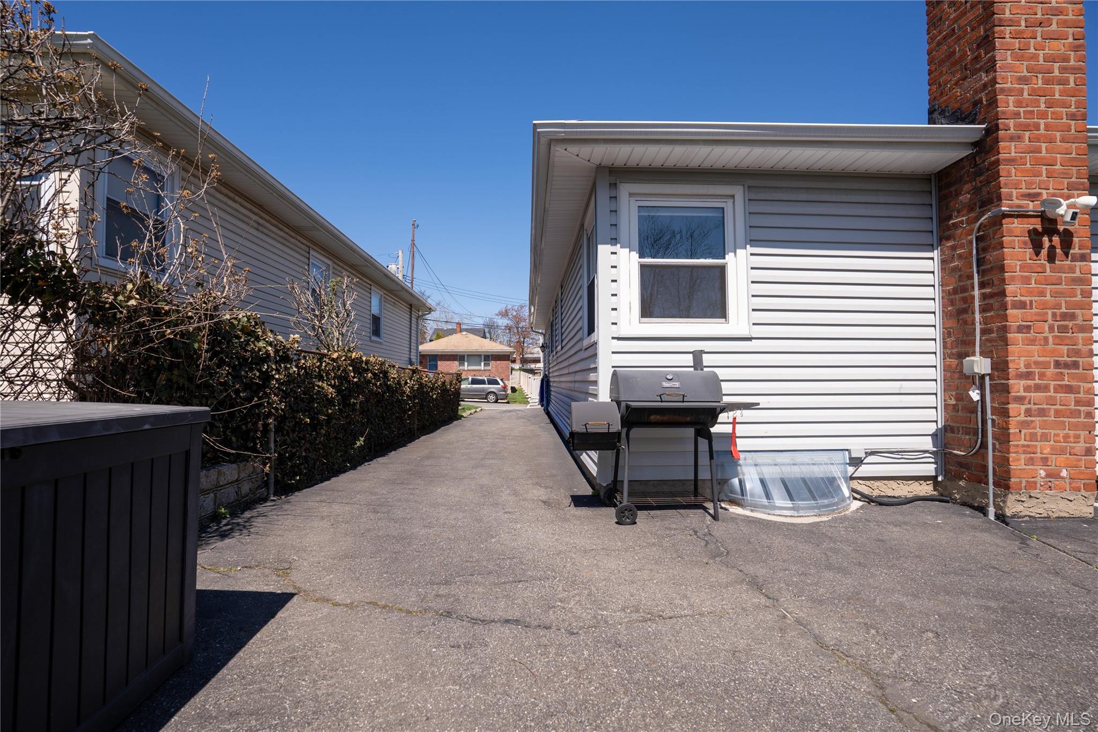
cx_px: 549
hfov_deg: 93.3
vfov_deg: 70.4
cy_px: 366
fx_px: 518
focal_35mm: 17
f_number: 5
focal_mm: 17
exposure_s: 1/640
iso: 100
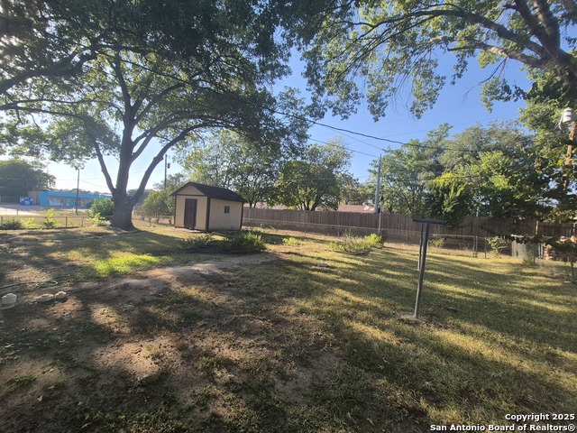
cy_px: 216
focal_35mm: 13
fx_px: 217
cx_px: 288
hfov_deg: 106.2
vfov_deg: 89.9
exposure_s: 1/720
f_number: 2.2
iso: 50
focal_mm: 1.74
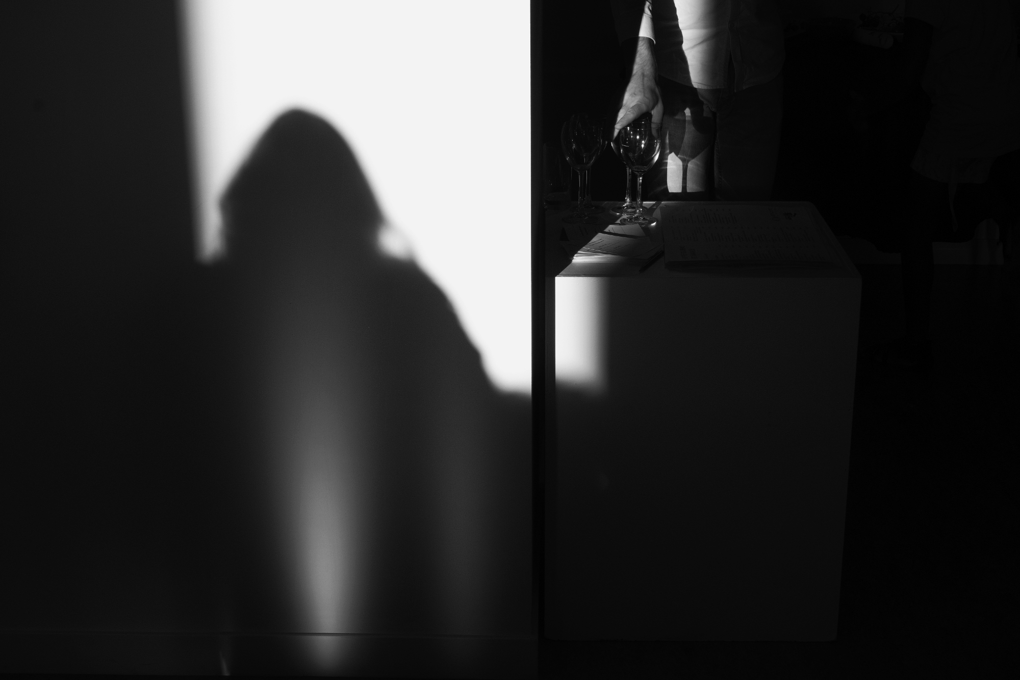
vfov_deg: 25.5
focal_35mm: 53
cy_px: 340
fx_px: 1501
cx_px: 510
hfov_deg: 37.5
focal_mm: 35
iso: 400
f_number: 16
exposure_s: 1/100
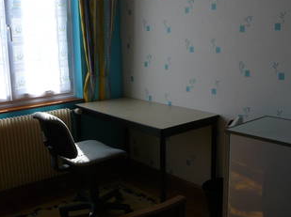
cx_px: 145
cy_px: 105
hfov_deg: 44.8
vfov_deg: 34.3
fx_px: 353
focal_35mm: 42
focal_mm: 6
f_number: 4
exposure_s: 1/125
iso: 100
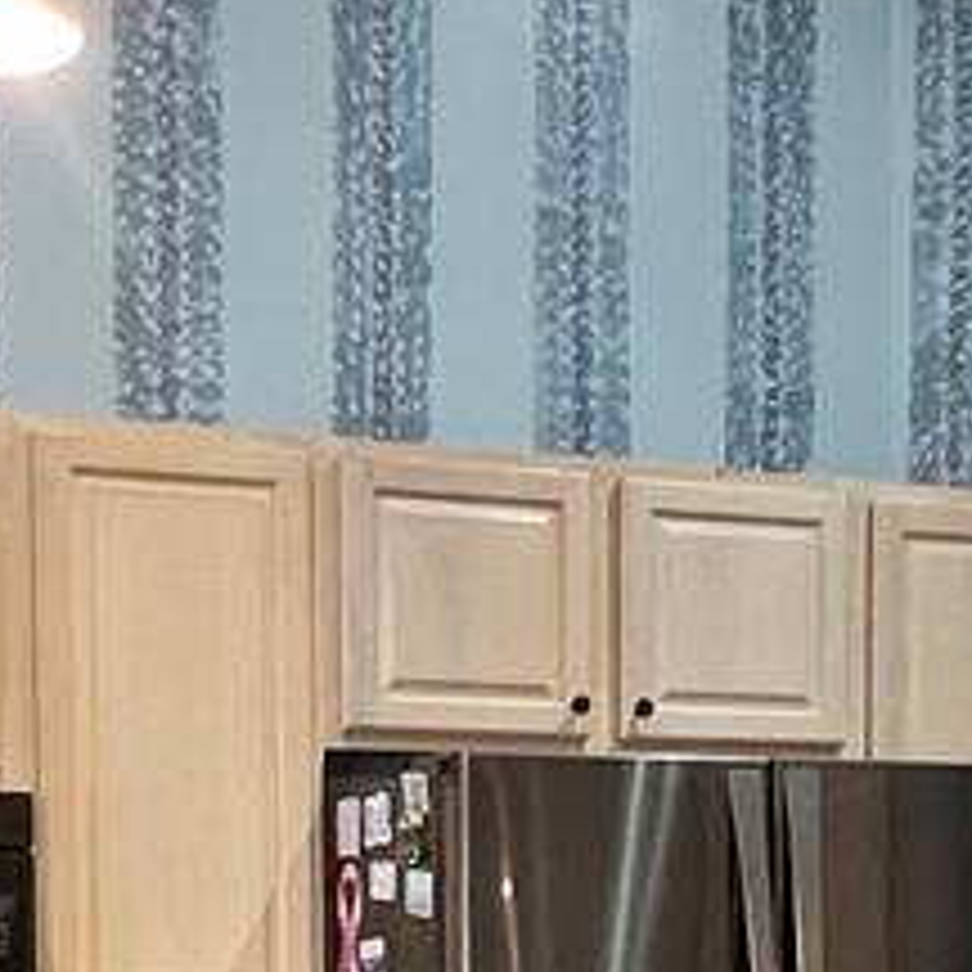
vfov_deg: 19.2
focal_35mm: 85
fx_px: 2700
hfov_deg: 20.2
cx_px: 734
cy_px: 1166
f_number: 1.8
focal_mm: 1.57
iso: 200
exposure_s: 1/60
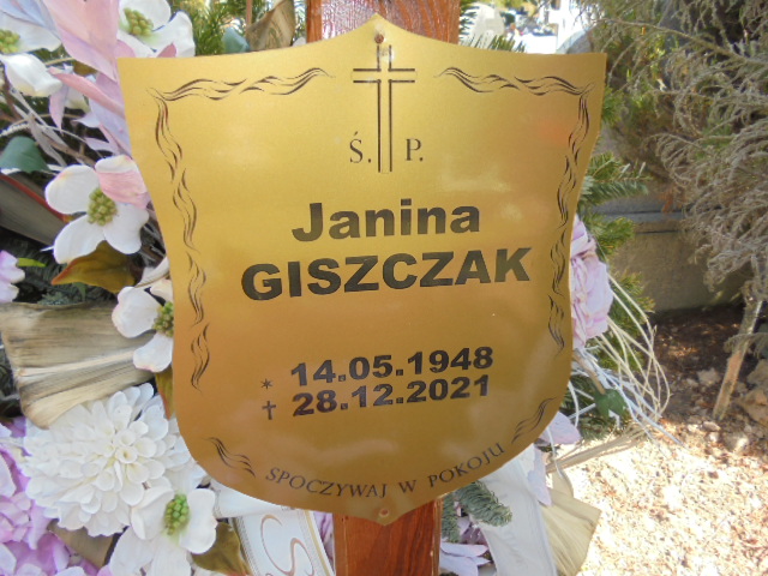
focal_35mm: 26
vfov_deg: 53.1
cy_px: 288
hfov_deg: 67.3
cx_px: 384
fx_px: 577
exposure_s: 1/100
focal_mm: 4.6
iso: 100
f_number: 3.5
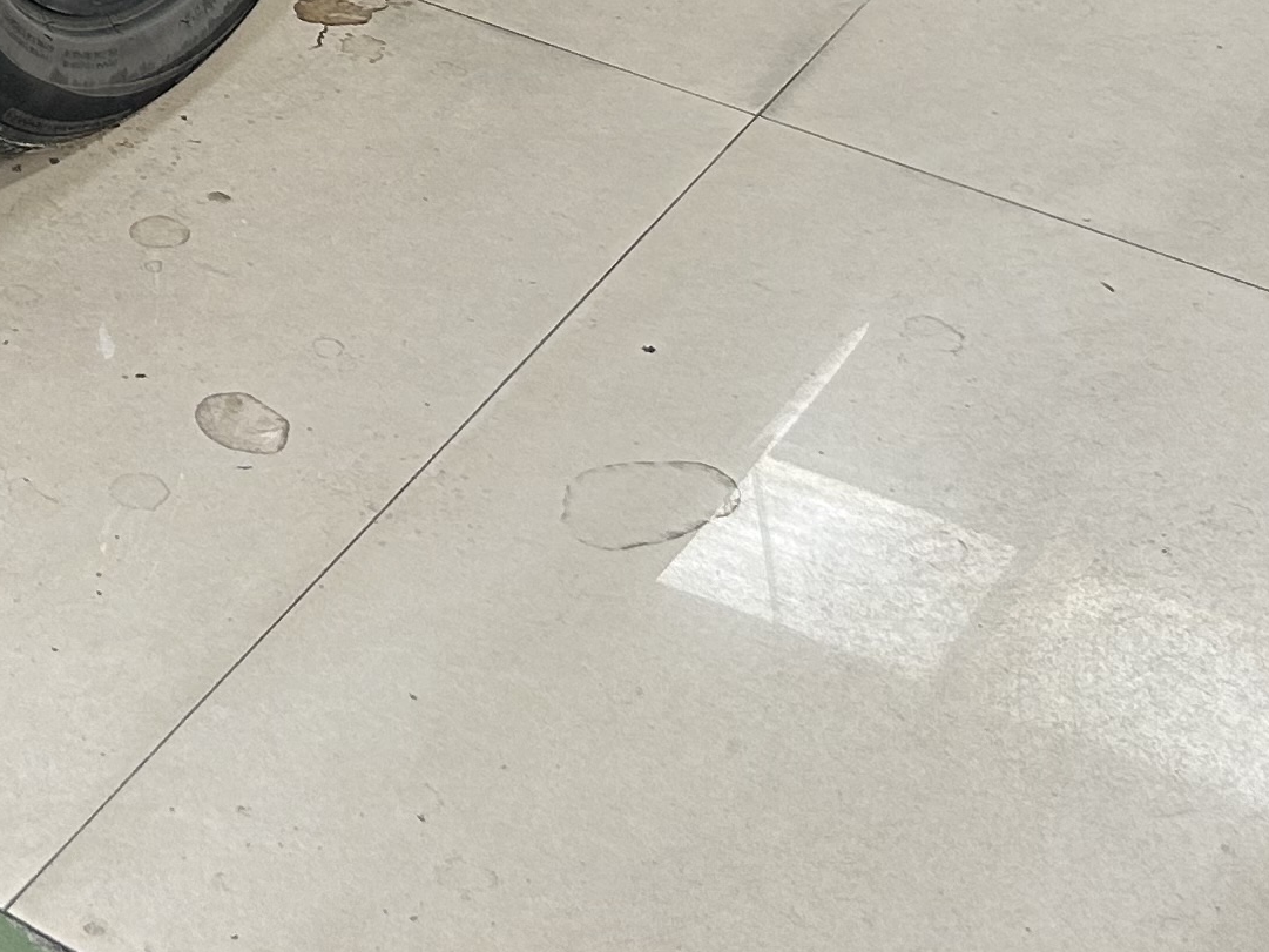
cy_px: -782
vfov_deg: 13.6
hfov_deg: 18.4
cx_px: -502
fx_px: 3556
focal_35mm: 97
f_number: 1.5
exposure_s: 1/83
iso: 100
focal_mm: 5.7
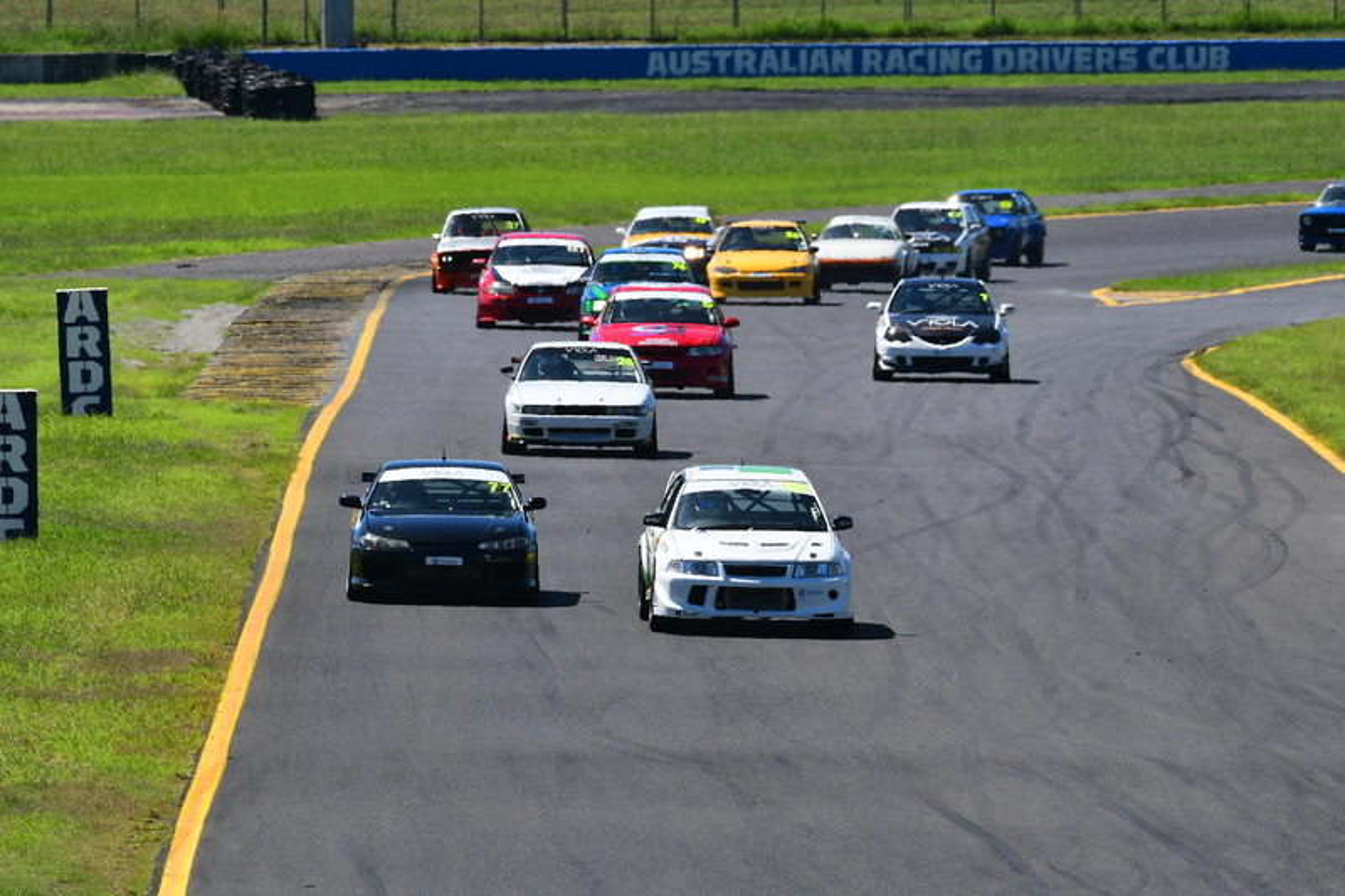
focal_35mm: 630
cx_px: 672
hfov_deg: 3.3
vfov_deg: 2.2
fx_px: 23531
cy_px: 448
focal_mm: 420
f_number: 13
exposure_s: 1/640
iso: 500
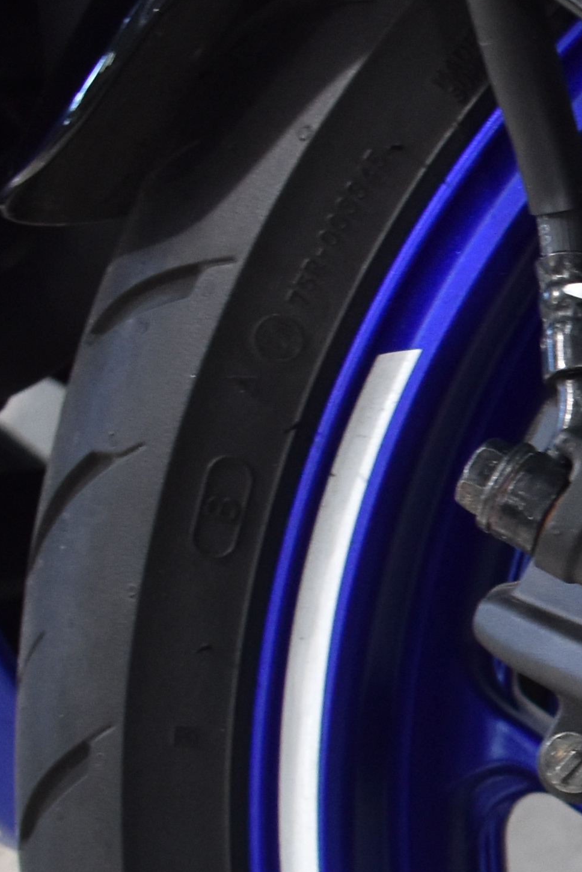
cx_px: 1397
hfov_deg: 9.8
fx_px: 3007
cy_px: 879
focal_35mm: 124
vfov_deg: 16.2
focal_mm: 20
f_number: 3.5
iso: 800
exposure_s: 1/50
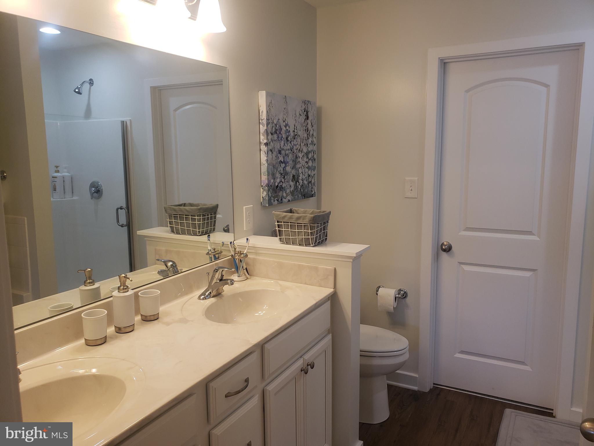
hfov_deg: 67.3
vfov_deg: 53.1
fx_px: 446
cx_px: 297
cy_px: 223
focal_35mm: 26
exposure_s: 1/60
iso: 100
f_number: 2.4
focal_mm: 4.3
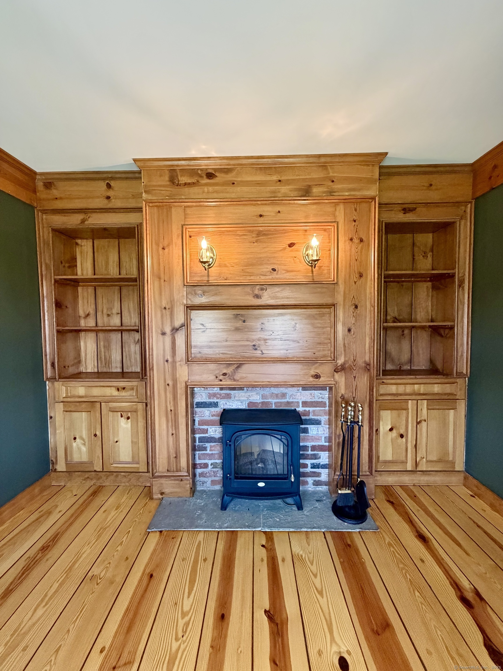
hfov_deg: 85.7
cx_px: 252
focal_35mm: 14
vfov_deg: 102.1
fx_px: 271
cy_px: 336
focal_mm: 2.22
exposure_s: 1/60
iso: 500
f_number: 2.2
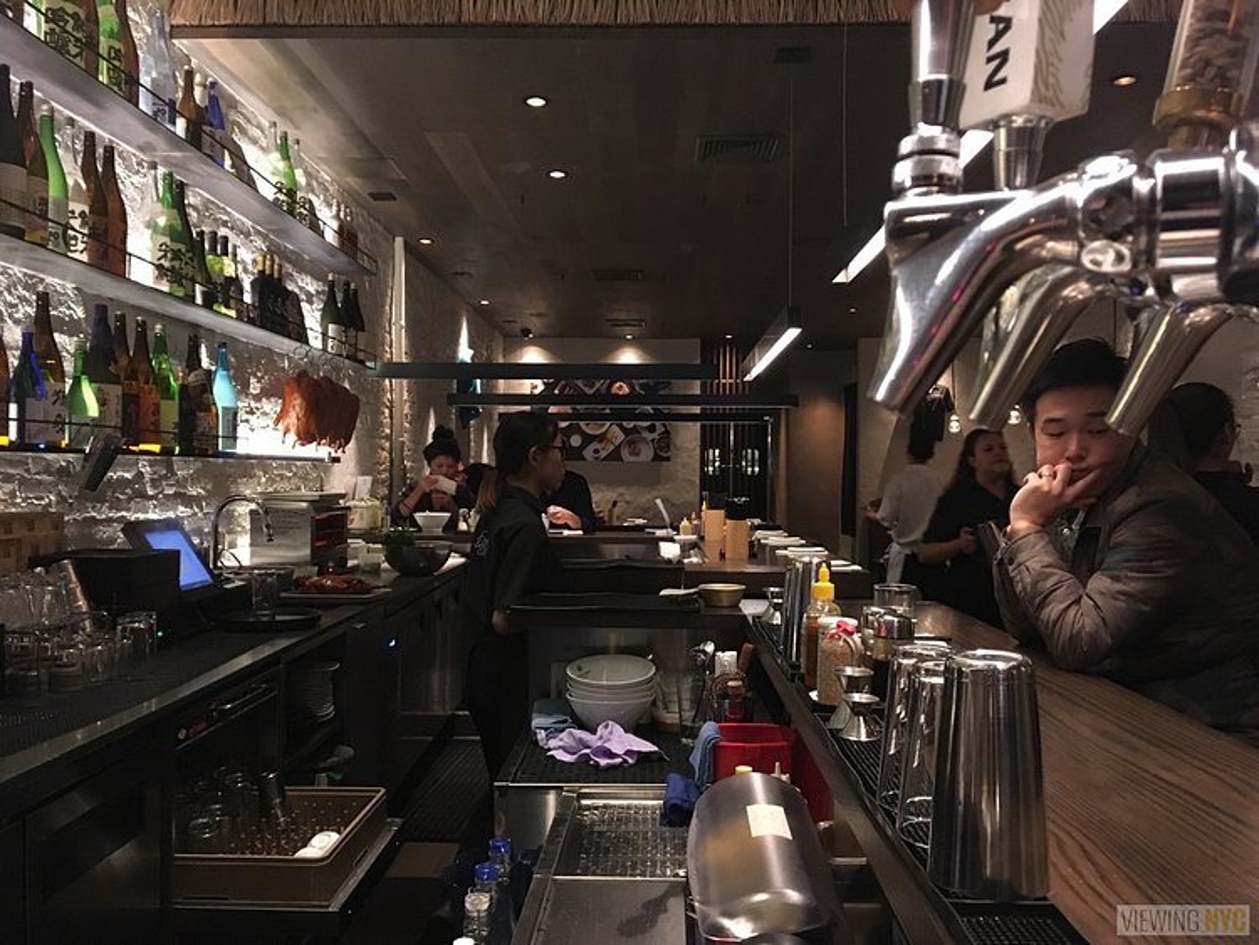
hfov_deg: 61.6
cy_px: 472
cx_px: 630
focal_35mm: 29
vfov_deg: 48.3
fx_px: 1055
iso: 250
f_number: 2.2
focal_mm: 4.15
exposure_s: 1/15
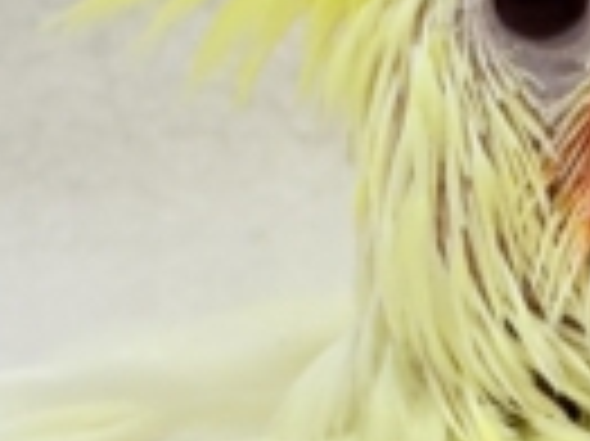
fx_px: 4325
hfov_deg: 7.8
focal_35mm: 254
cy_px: 284
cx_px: 599
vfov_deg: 5.8
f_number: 1.6
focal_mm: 5.96
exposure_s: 1/50
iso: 40
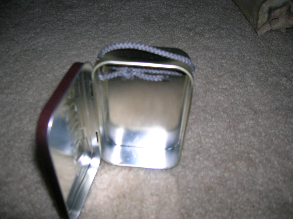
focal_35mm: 34
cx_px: 146
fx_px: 288
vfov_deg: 41.7
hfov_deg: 54.0
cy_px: 110
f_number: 2.9
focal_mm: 5.7
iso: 50
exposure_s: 1/60.1
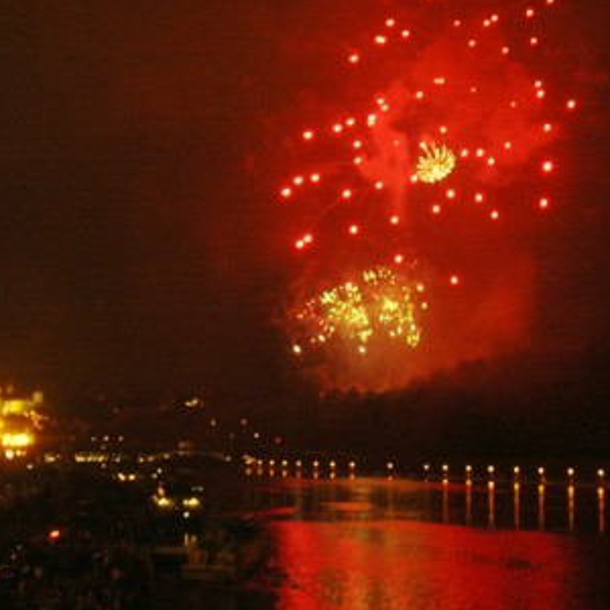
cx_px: 240
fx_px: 1216
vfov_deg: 28.2
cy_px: 321
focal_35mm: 61
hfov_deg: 28.1
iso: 256
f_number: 3.2
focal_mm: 76
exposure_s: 1/8
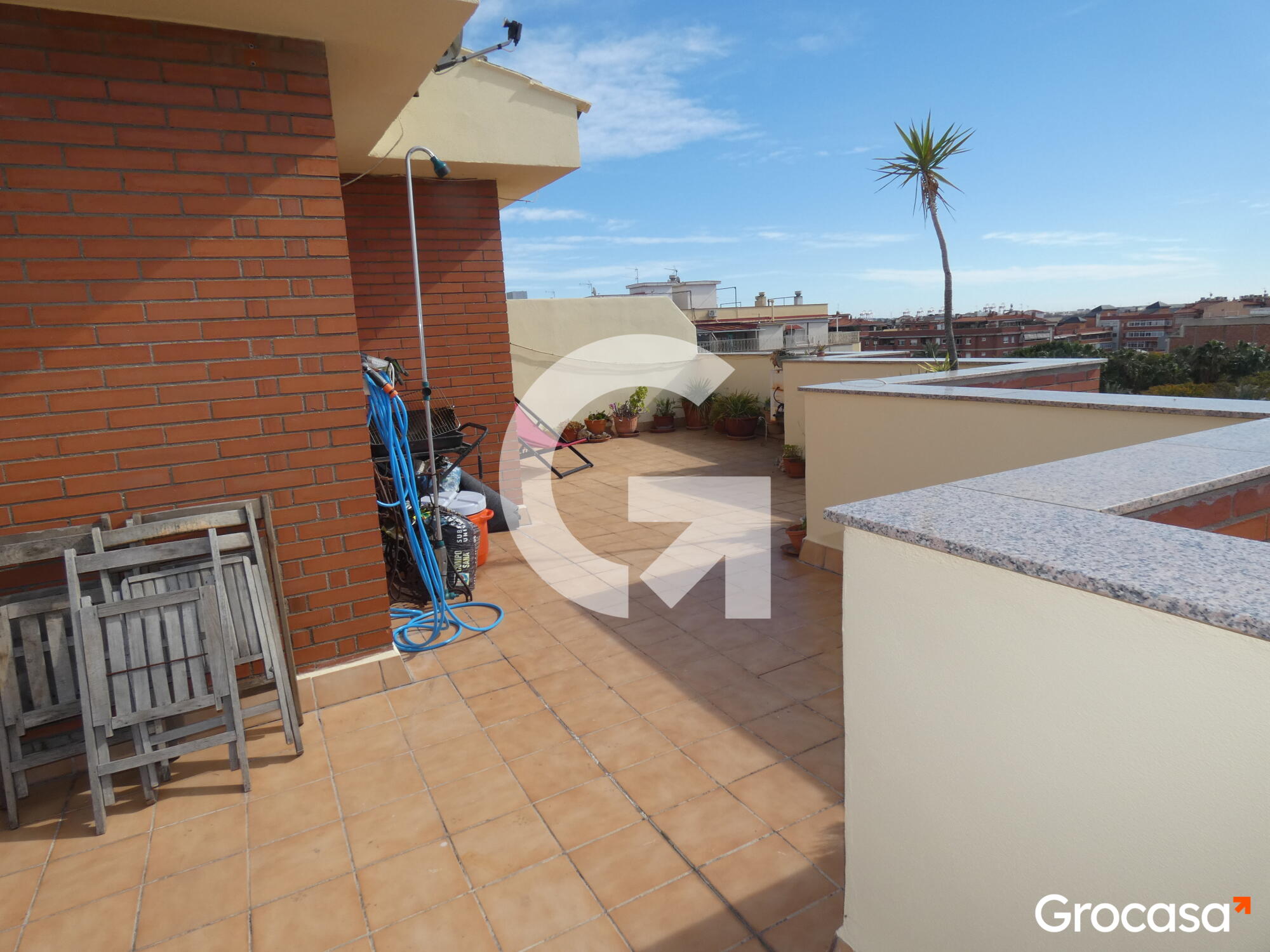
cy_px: 476
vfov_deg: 66.0
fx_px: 734
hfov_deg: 81.7
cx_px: 635
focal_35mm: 20
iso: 80
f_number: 3.5
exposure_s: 1/800
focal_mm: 3.6
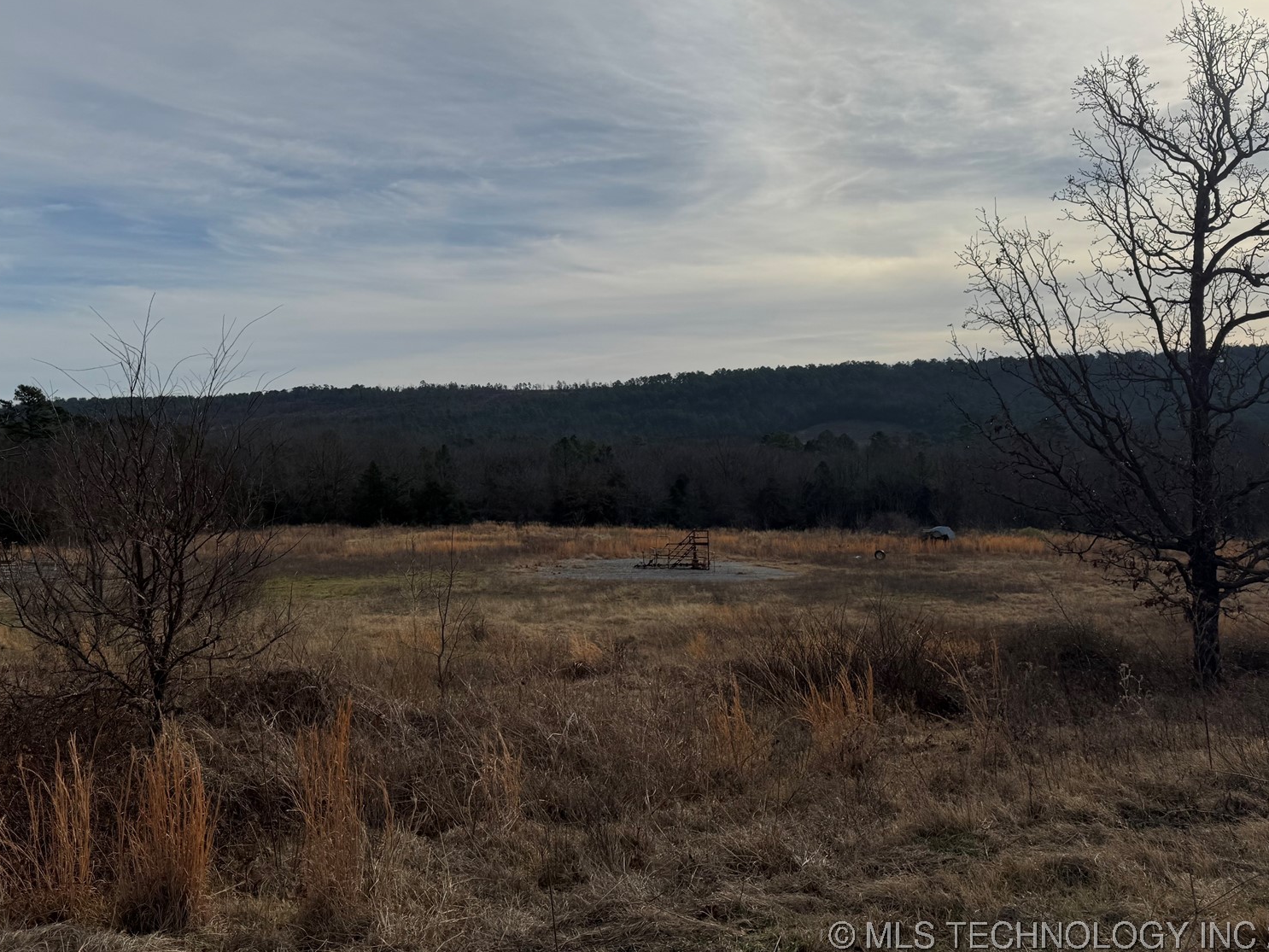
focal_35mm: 31
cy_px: 357
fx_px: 1137
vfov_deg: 45.1
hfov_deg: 58.1
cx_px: 534
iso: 64
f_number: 1.78
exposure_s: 1/12346
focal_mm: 6.76
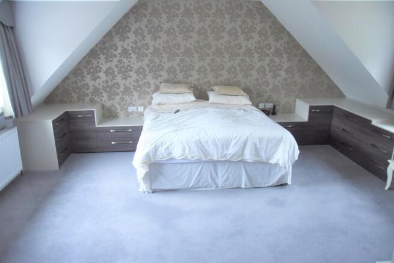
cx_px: 197
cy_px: 132
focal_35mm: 27
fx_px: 296
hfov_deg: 67.4
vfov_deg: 48.0
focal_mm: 18
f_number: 3.5
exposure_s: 1/160
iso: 800
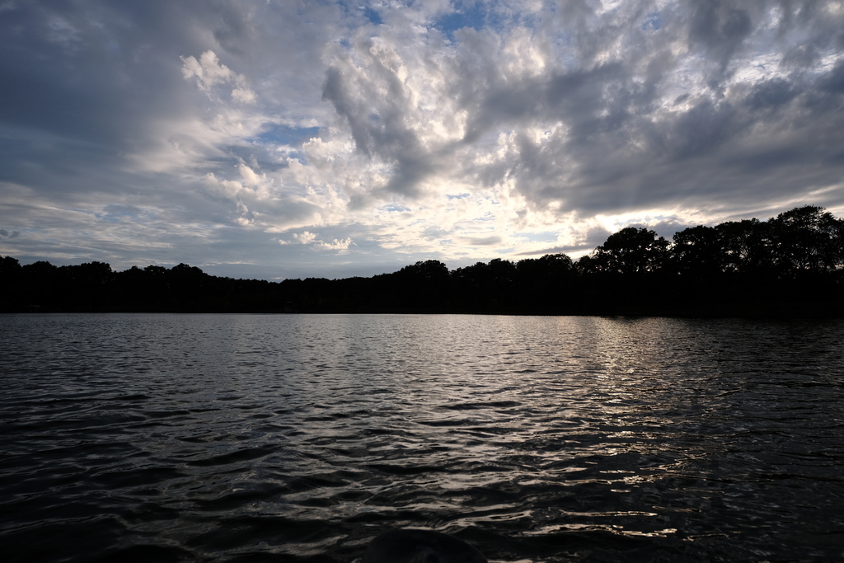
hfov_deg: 84.0
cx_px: 422
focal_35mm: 20
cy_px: 282
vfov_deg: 61.9
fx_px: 469
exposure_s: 1/1000
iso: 320
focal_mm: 13
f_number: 5
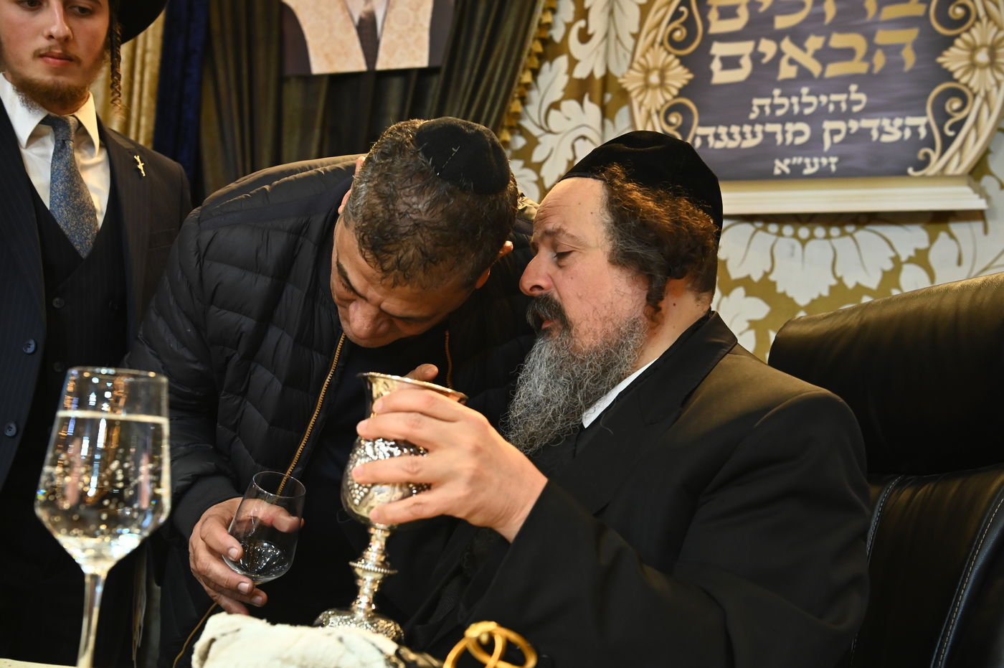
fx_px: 1282
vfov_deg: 29.2
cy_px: 334
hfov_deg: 42.8
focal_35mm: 46
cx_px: 502
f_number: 5.6
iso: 2500
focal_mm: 46
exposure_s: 1/125
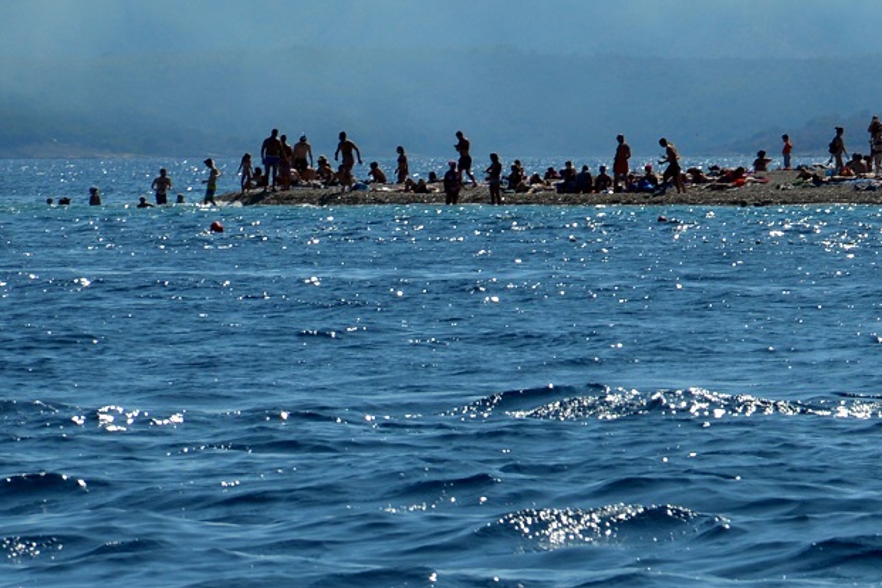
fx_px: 12608
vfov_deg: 2.7
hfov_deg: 4.0
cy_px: -115
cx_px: 1164
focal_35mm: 515
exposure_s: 1/400
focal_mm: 105
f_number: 10
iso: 100
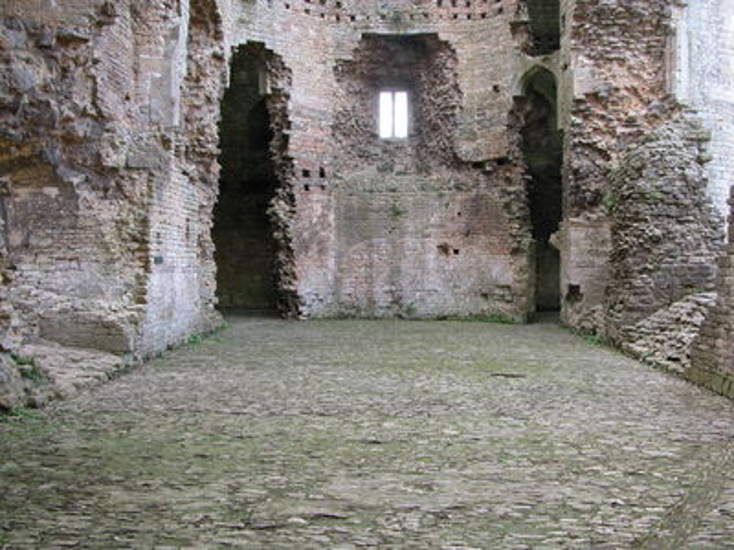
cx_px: 367
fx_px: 742
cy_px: 275
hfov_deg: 52.6
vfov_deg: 40.7
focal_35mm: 35
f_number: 3.2
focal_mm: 8.9
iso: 100
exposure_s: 1/50.1
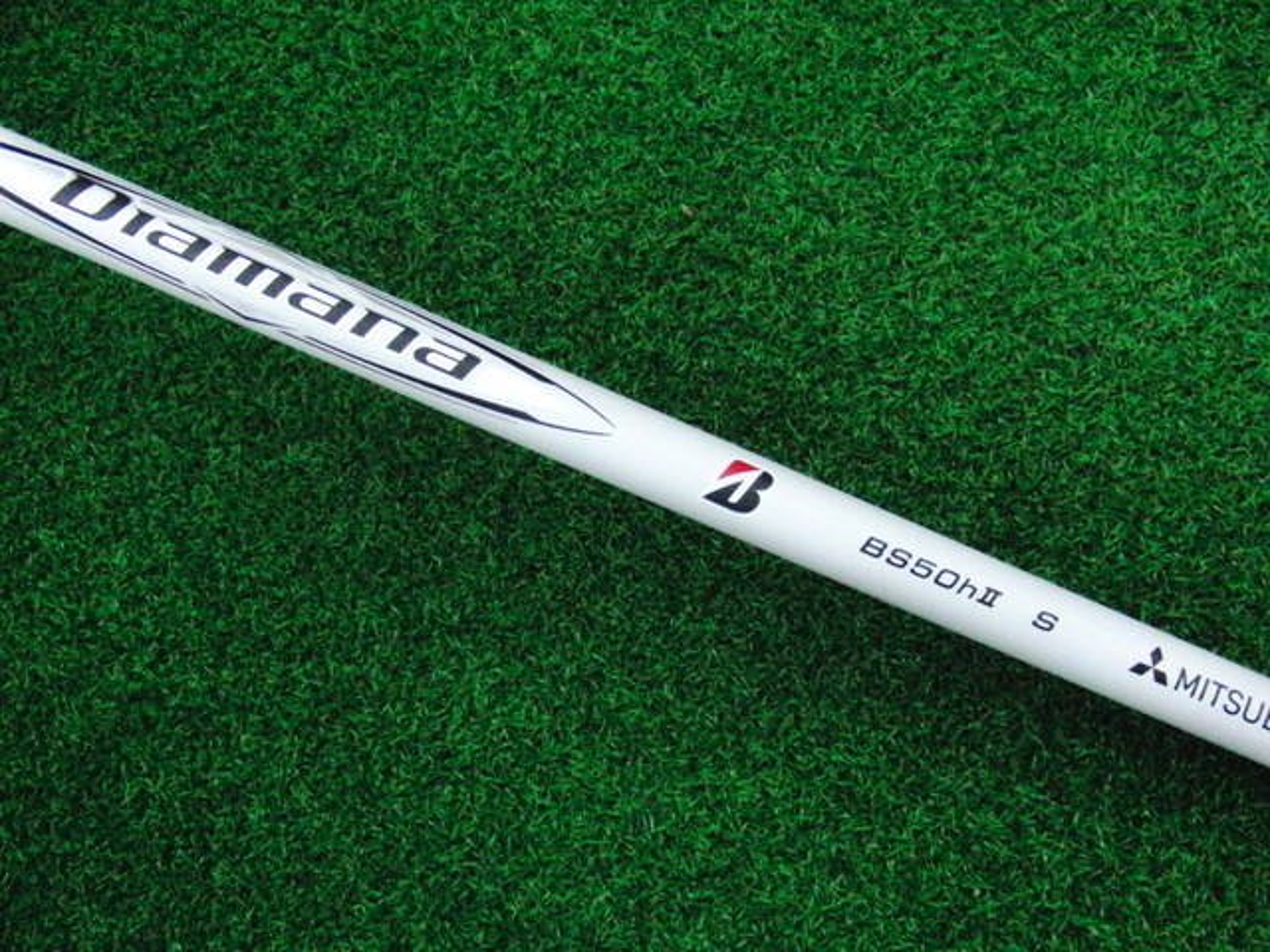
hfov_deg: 50.1
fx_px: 1357
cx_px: 635
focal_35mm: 37
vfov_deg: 38.7
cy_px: 476
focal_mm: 6.42
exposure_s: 1/400
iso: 3200
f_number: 3.6
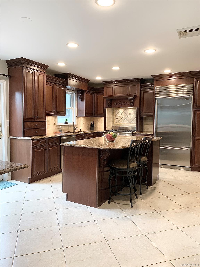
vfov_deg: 67.3
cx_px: 100
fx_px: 200
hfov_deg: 53.1
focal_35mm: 26
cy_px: 134
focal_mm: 4.25
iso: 100
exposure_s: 1/60
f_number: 1.8
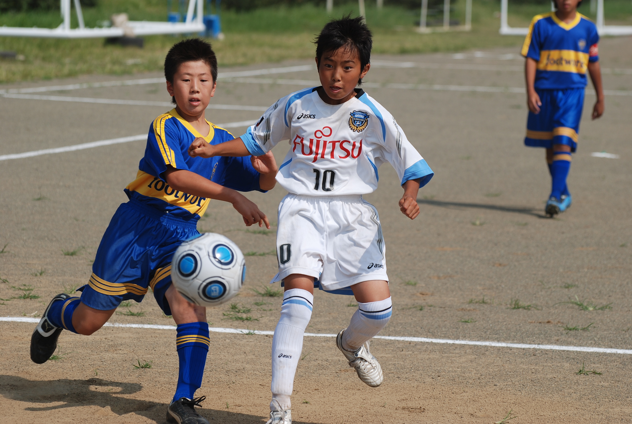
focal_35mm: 188
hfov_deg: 10.9
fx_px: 3298
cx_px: 316
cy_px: 212
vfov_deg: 7.4
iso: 100
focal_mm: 125
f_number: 4.8
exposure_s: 1/1000
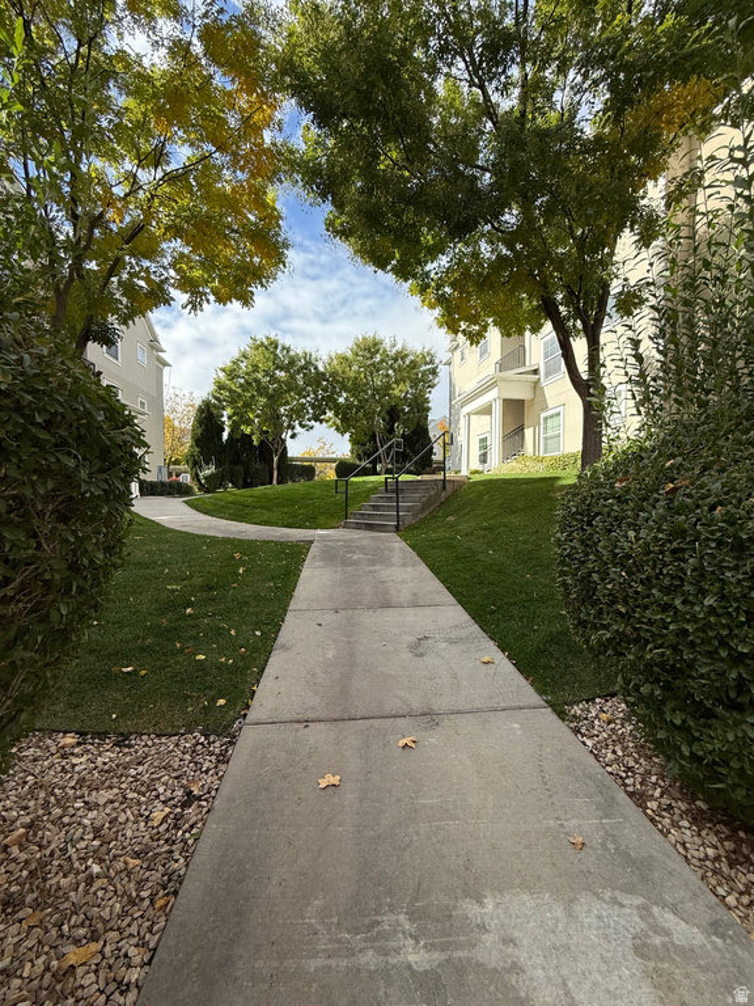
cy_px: 503
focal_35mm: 14
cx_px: 377
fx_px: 407
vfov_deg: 102.1
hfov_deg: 85.7
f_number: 2.2
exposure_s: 1/1464
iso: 64
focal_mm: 2.22
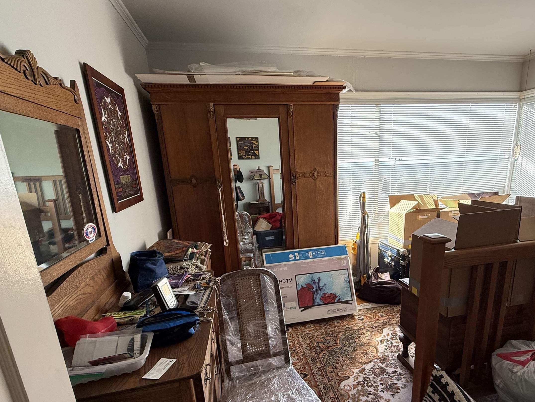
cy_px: 246
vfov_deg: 65.2
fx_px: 309
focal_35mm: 20
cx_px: 303
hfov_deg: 81.3
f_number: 2.2
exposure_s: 1/99
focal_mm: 2.22
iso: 125
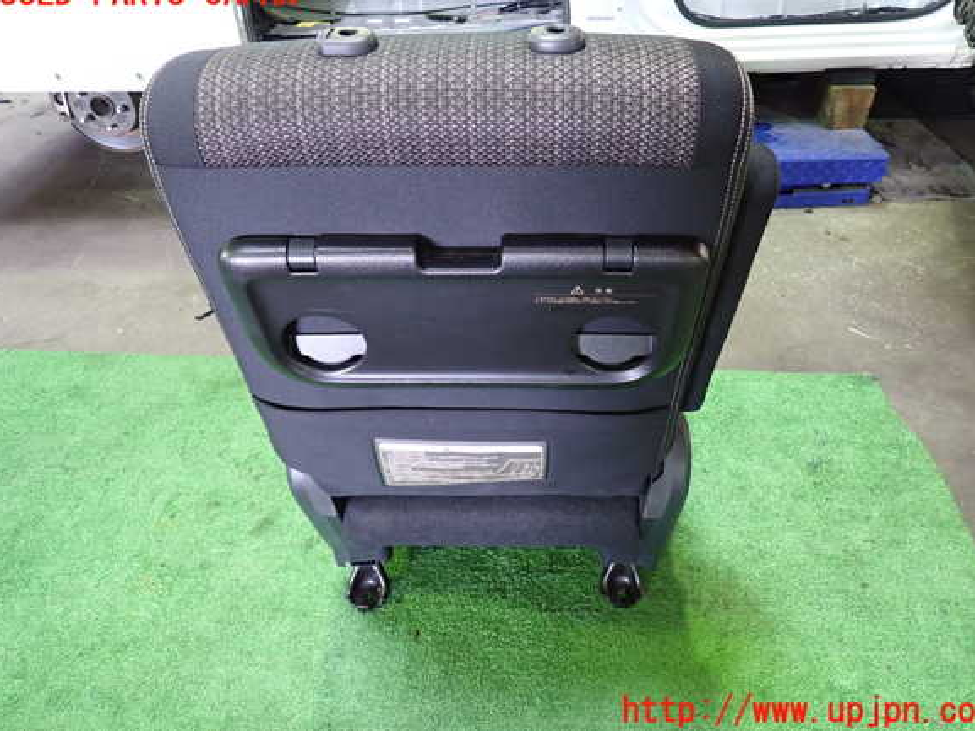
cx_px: 497
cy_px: 353
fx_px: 732
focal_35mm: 26
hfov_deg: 67.3
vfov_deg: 53.1
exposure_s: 1/30
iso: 500
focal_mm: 4.5
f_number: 2
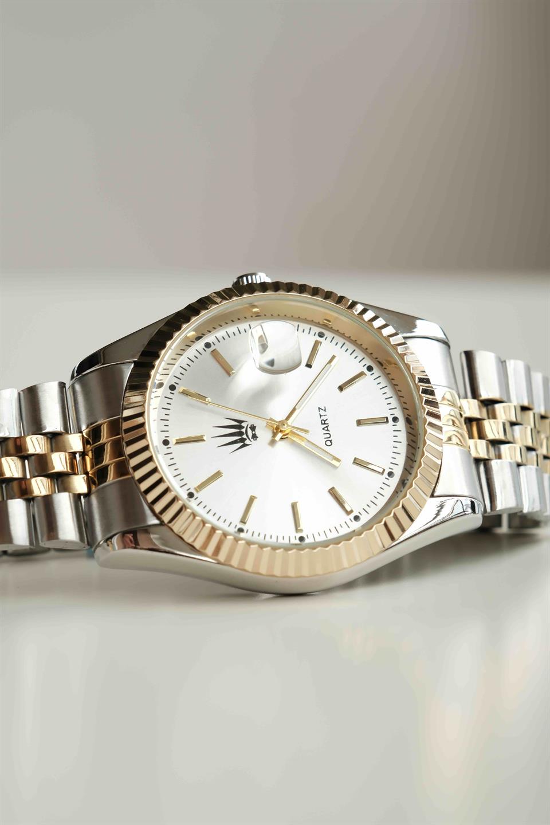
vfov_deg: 17.1
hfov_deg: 11.4
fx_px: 2750
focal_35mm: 120
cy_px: 412
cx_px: 275
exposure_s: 1/40
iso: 250
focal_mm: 80
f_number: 8
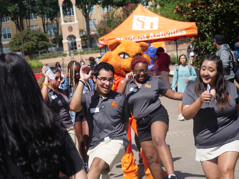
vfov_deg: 23.7
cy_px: 90
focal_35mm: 62
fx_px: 428
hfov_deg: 31.2
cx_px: 120
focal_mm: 31
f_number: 2.8
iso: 200
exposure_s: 1/3200
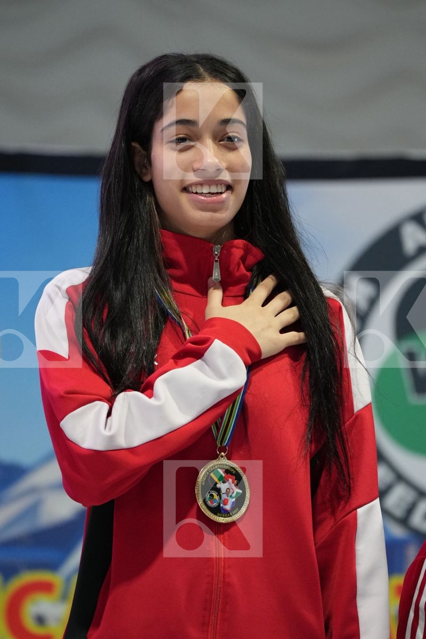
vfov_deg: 6.9
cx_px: 213
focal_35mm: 300
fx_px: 5325
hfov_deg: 4.6
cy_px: 320
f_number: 2.8
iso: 3200
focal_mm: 200
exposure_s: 1/250
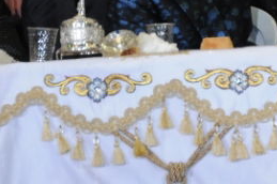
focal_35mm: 623
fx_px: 4787
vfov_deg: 2.2
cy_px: -145
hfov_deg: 3.3
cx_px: 358
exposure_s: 1/160
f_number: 5.6
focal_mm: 105
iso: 1000
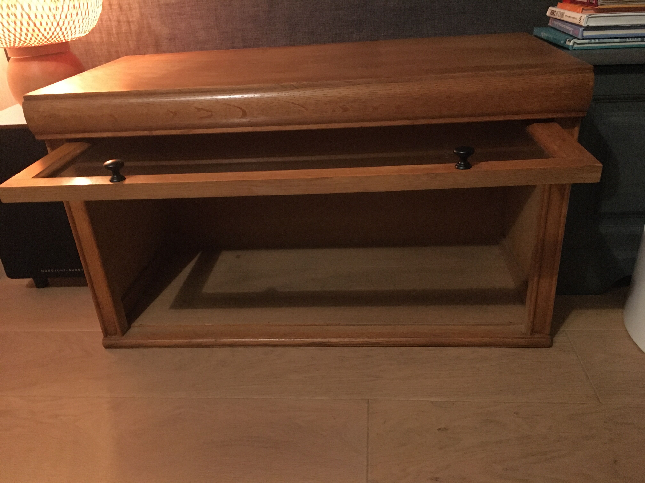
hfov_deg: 61.7
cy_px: 242
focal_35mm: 29
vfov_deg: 48.2
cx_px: 322
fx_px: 540
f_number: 2.2
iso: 500
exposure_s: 1/17
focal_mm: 4.15
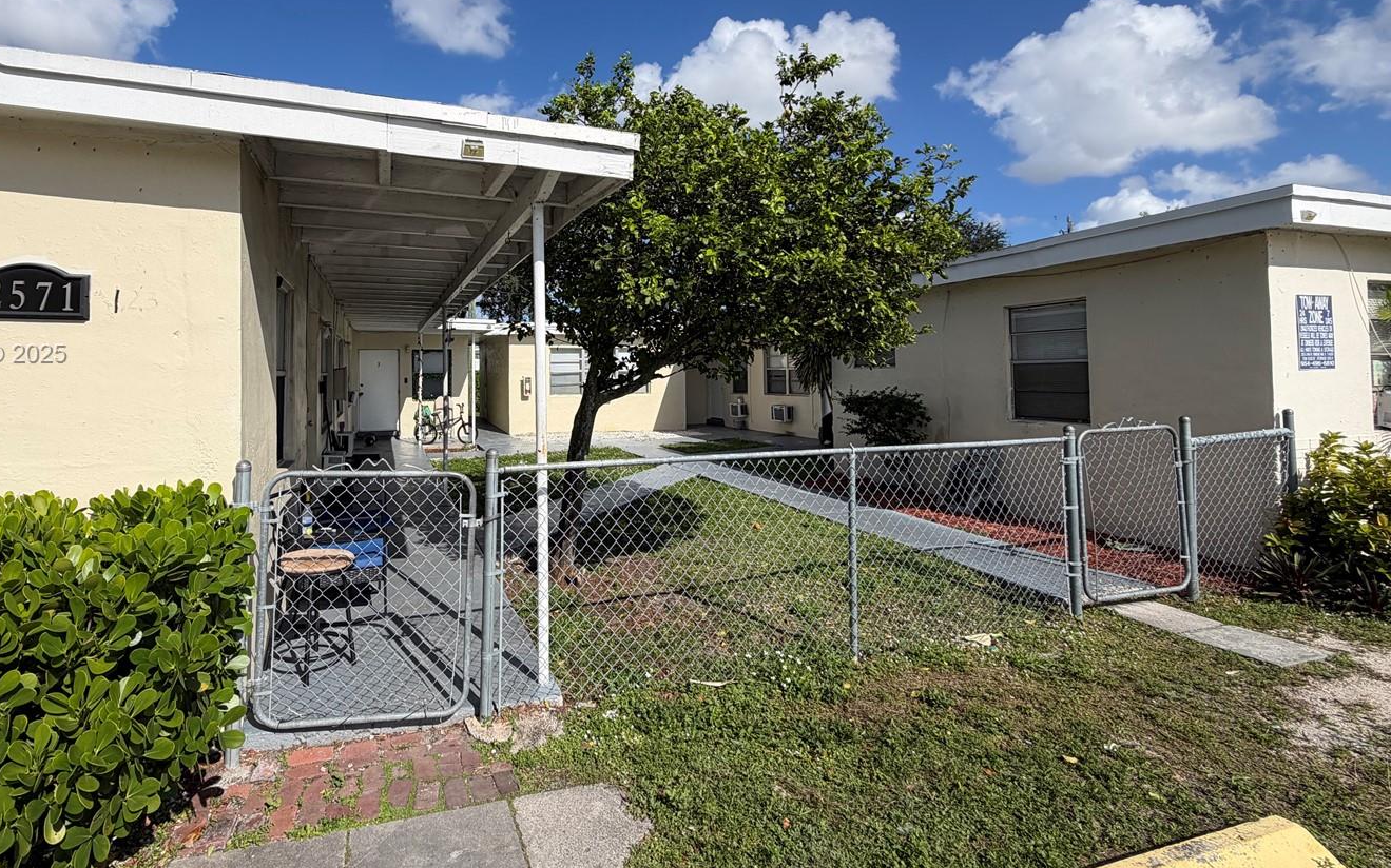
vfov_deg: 64.5
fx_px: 682
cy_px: 355
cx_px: 581
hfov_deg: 90.3
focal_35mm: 18
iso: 20
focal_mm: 2.22
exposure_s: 1/1259
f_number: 2.2
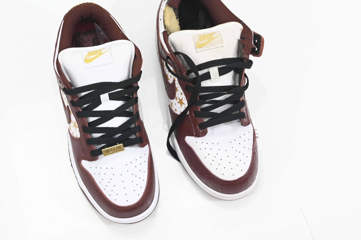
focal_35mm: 74
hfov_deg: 27.3
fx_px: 742
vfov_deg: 18.4
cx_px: 148
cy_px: 115
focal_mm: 62
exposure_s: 1/60
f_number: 14
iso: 2000
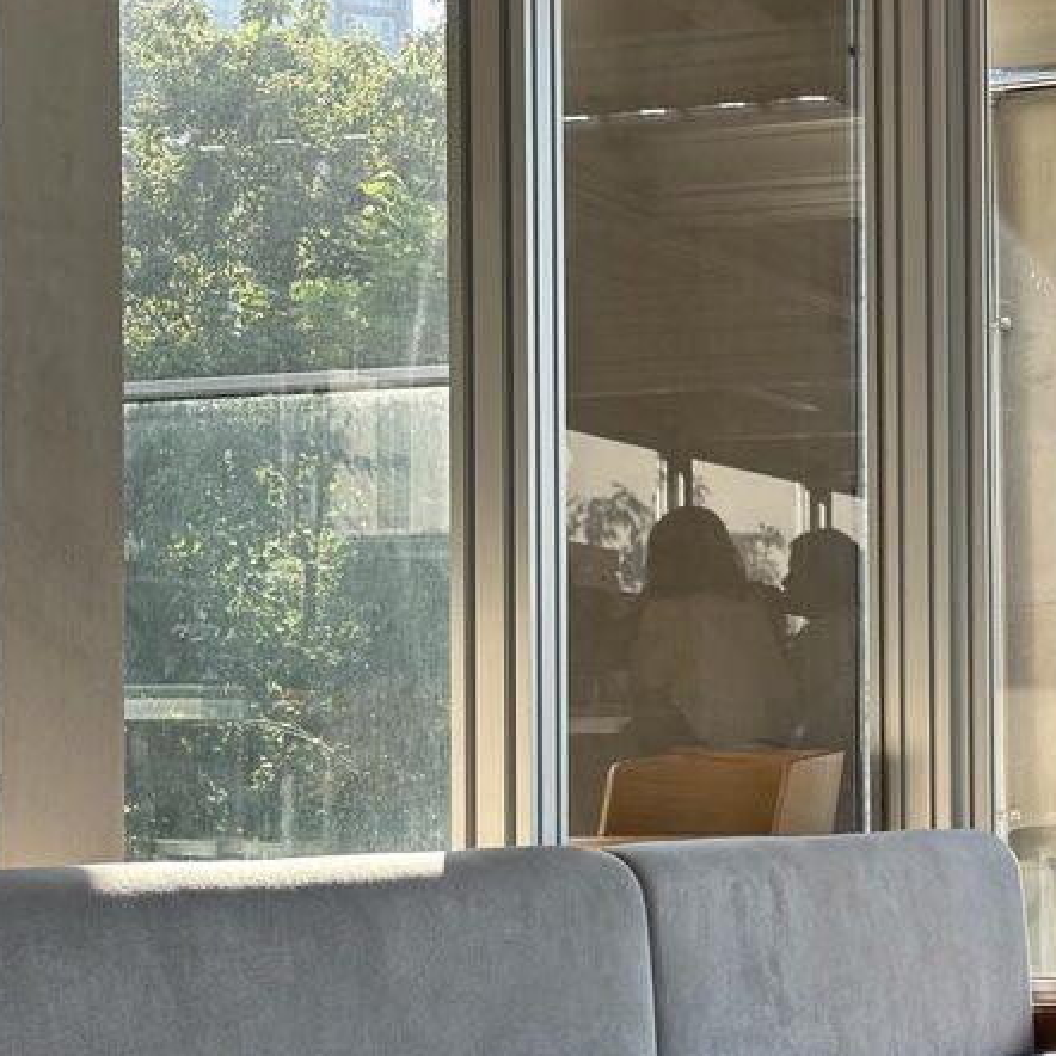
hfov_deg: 18.0
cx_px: 846
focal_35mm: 96
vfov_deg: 18.1
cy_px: 669
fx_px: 3313
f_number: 1.78
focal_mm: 6.86
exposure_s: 1/535
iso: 64
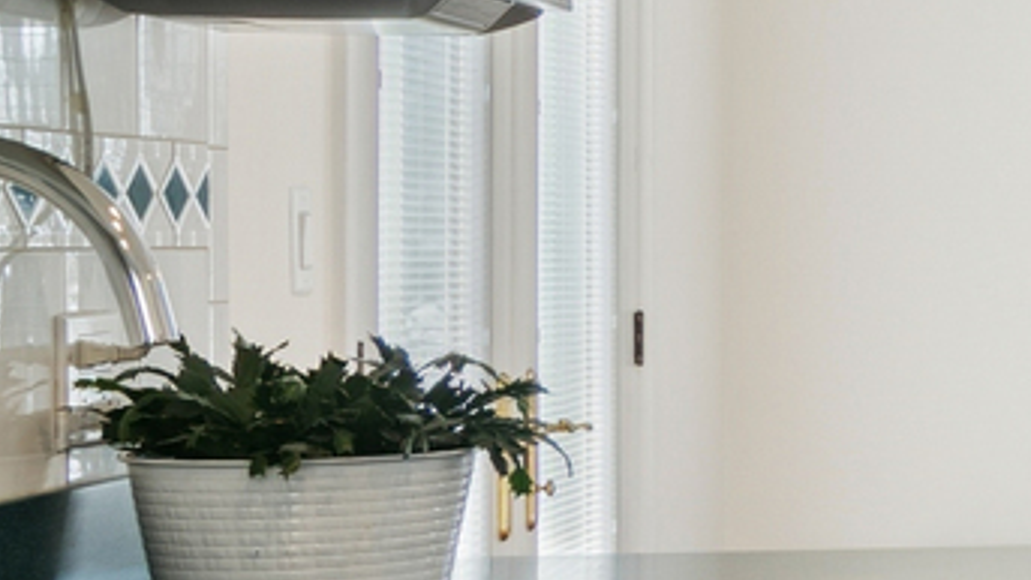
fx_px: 2433
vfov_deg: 13.6
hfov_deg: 17.3
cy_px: 310
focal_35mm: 89
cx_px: 2071
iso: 200
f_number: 8
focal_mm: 12
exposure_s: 1/15
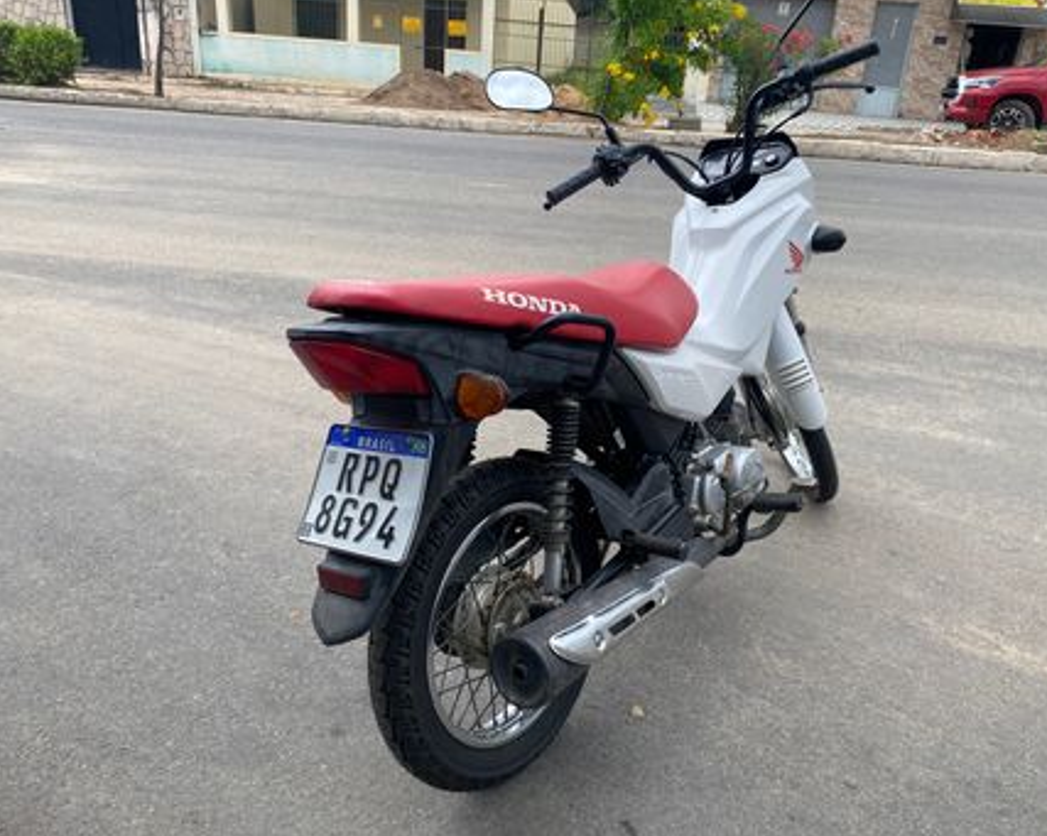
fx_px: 867
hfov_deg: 62.2
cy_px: 414
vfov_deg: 51.5
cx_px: 554
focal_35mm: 28
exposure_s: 1/1412
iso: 32
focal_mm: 4.25
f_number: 1.8
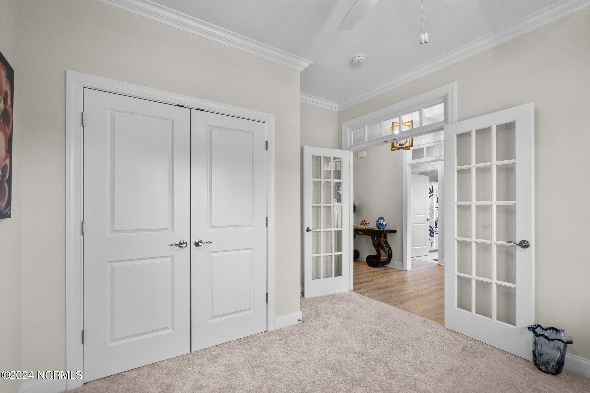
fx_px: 262
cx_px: 295
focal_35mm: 16
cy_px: 196
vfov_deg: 73.7
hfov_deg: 96.7
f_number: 4
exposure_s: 1/50
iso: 250
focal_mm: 16
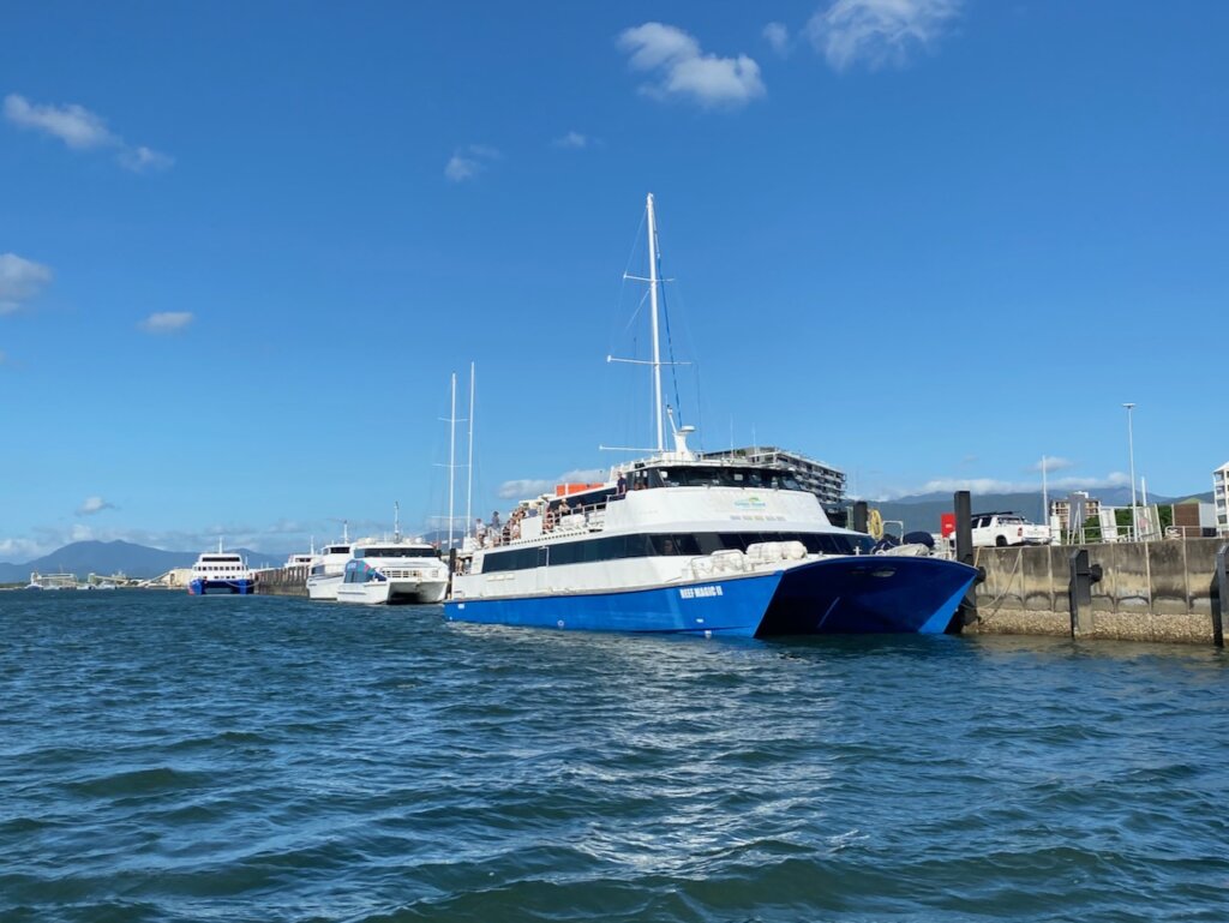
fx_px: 924
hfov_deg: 67.3
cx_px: 614
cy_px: 462
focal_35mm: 26
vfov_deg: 53.1
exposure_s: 1/5236
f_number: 1.8
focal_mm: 4.25
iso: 32
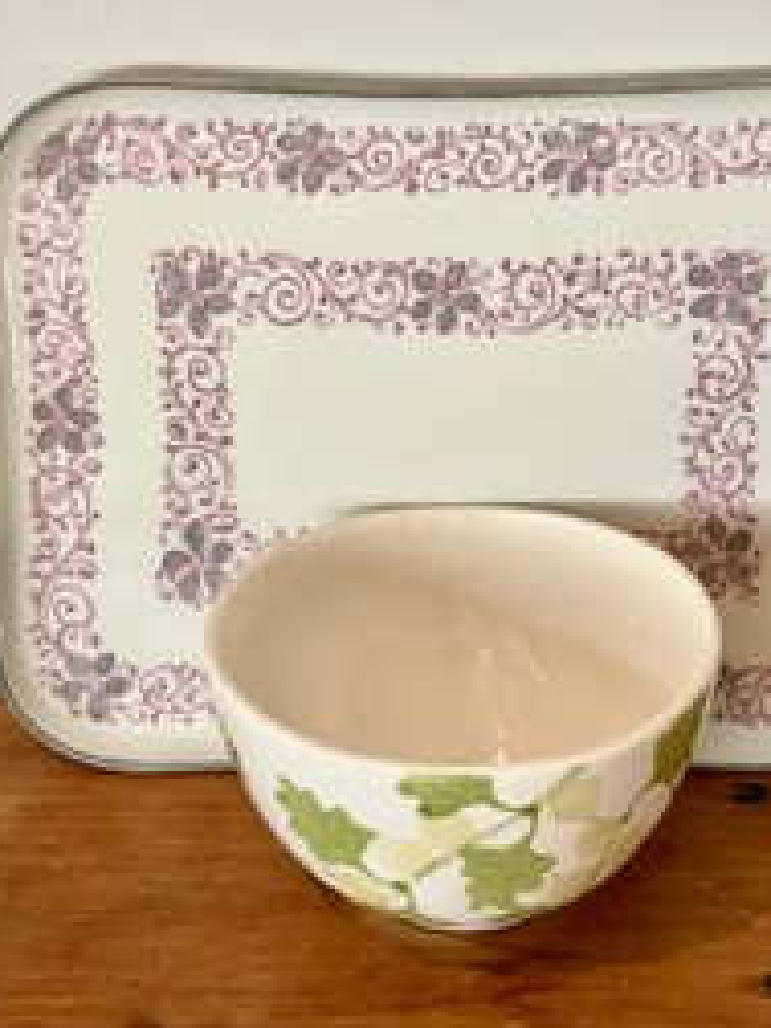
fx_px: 2584
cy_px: 520
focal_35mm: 87
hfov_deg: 17.0
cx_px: 447
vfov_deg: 22.5
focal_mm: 7.5
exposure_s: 1/60
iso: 200
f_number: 2.2
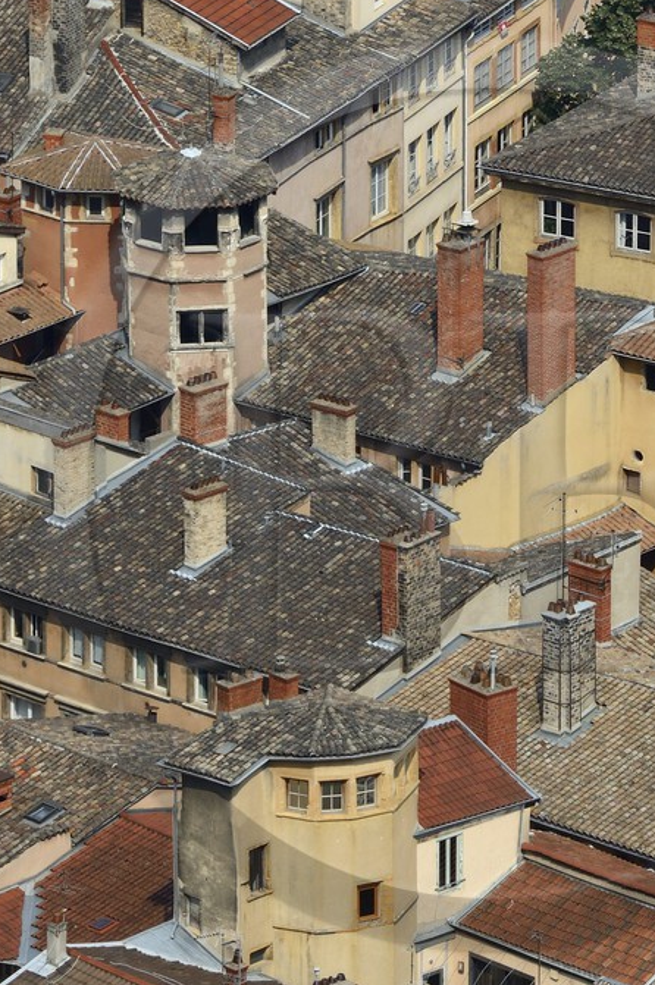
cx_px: 492
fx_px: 13044
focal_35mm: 477
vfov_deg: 4.3
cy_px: 495
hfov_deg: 2.9
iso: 200
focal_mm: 200
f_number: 10
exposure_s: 1/320
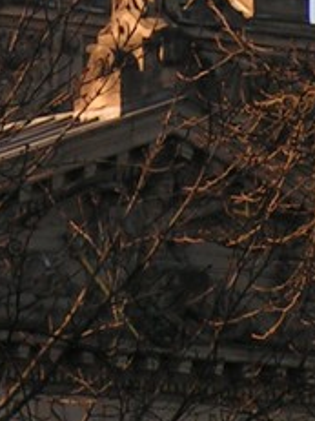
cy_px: -327
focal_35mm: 692
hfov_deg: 2.1
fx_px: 8404
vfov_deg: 2.9
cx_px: -297
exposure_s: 1/250
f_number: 4.5
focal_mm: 22.9
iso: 50
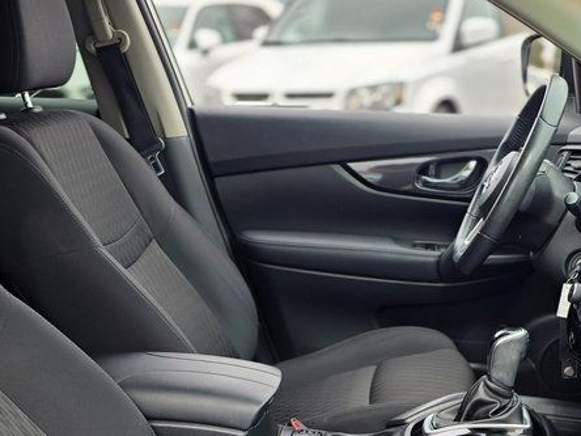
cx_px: 449
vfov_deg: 25.7
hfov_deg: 35.2
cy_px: 463
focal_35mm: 53
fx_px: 890
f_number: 1.7
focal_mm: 6.3
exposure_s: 1/180
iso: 32
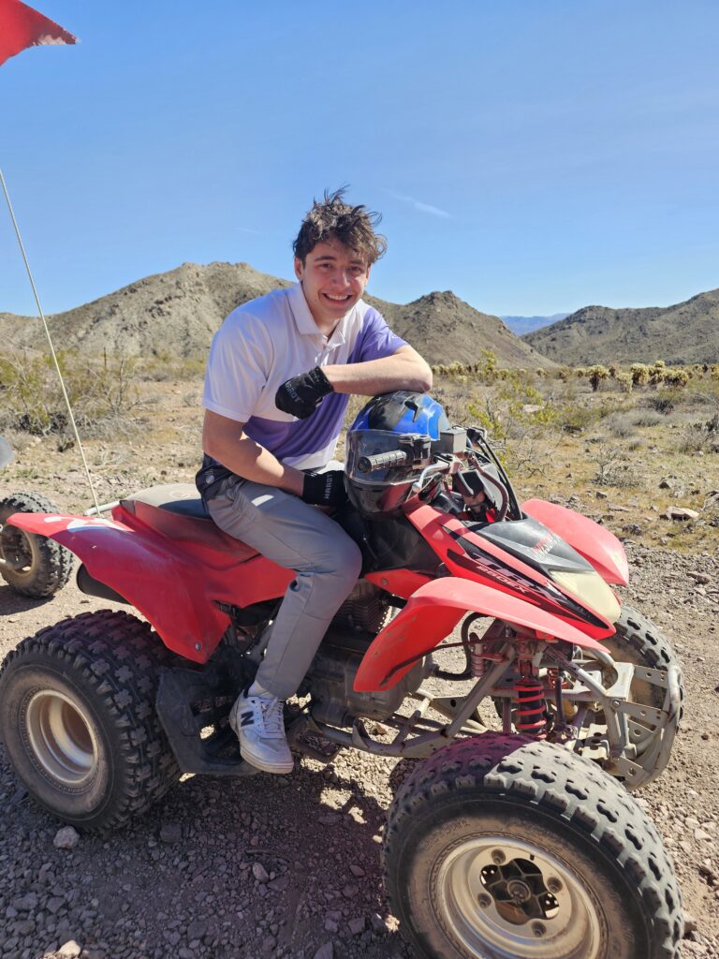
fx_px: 637
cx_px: 360
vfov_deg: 73.9
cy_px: 480
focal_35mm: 23
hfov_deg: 58.9
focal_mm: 6.3
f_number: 1.7
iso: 10
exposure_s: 1/348
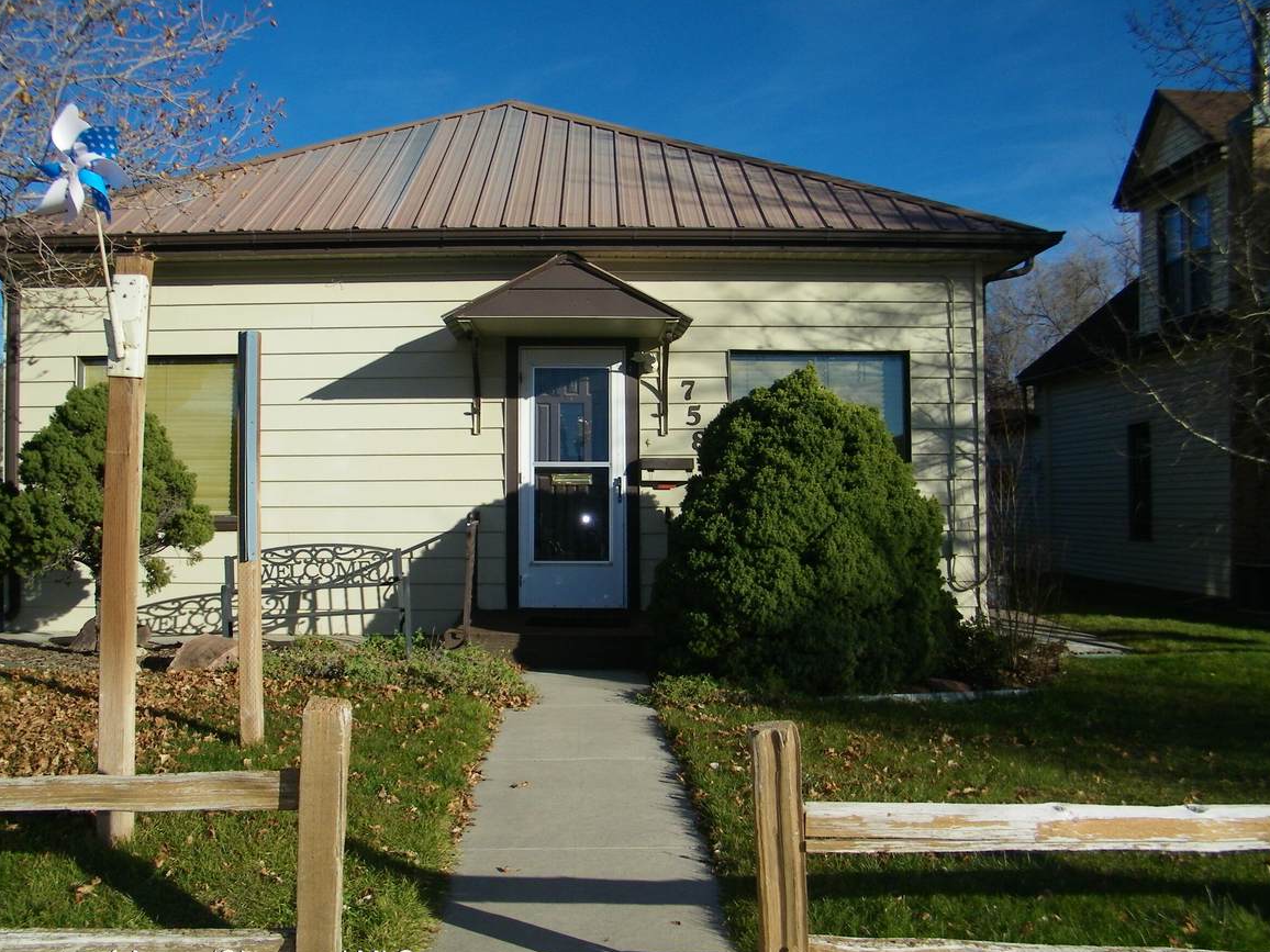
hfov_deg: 58.3
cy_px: 482
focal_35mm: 31
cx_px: 578
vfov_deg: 45.4
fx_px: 1137
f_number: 7
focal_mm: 5
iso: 80
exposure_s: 1/320
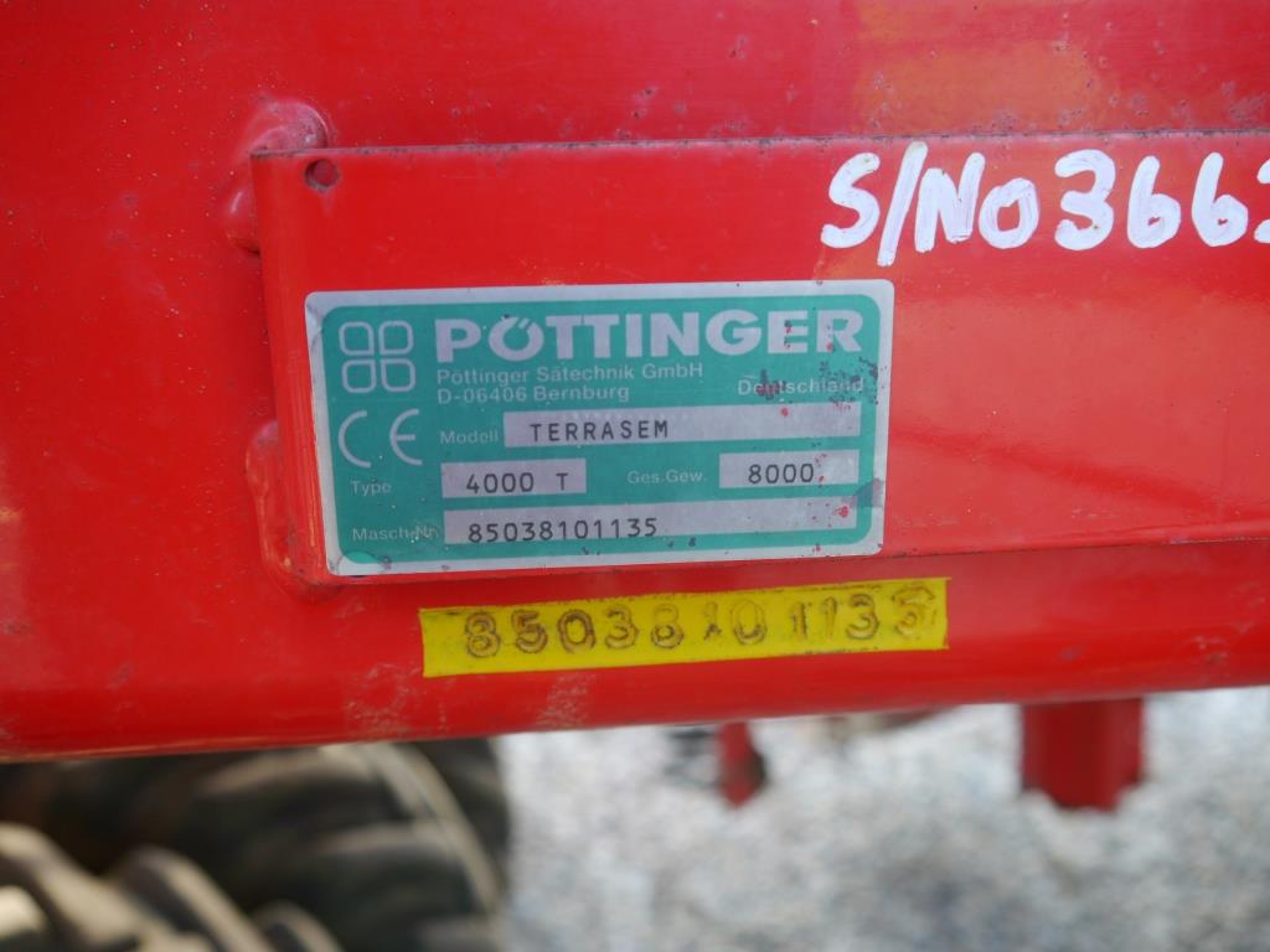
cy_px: 476
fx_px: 1247
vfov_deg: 41.8
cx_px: 635
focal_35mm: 34
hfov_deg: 54.0
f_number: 4
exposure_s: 1/60
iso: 200
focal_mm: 17
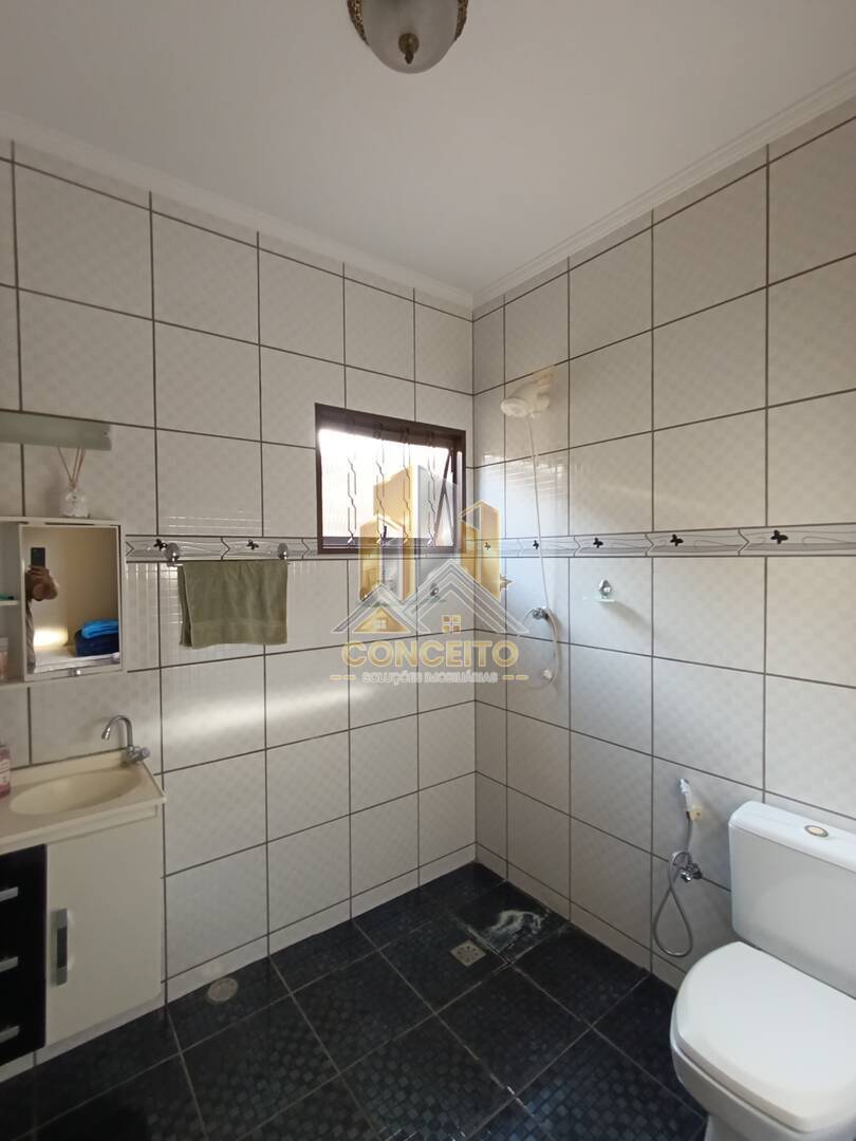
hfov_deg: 78.1
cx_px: 428
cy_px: 570
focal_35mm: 16
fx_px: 528
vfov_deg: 94.5
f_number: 2.2
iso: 320
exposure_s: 1/60
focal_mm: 1.65
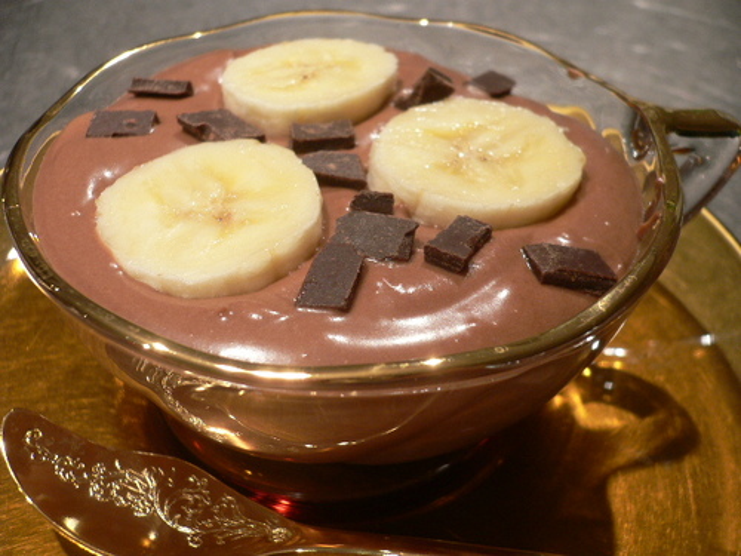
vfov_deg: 40.7
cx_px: 370
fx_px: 749
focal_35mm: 35
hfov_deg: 52.6
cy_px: 278
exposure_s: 1/25
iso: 100
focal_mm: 5.8
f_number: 2.8
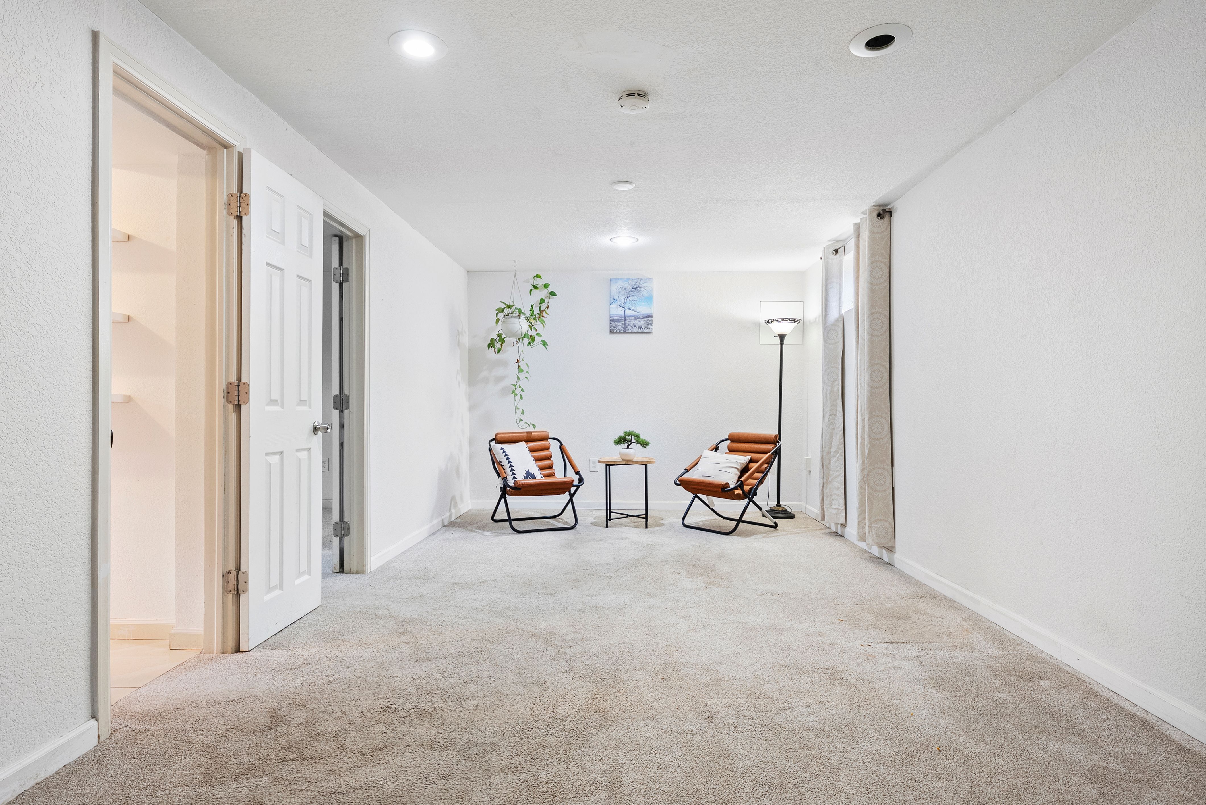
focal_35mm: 19
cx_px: 603
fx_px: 637
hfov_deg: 86.9
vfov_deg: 64.6
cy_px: 402
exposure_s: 1/3
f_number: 8
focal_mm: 19
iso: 800
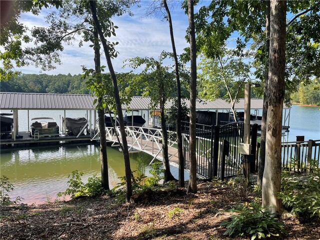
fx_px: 240
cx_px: 160
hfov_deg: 67.3
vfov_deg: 53.1
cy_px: 120
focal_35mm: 26
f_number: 1.6
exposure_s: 1/2132
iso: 32
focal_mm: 4.2
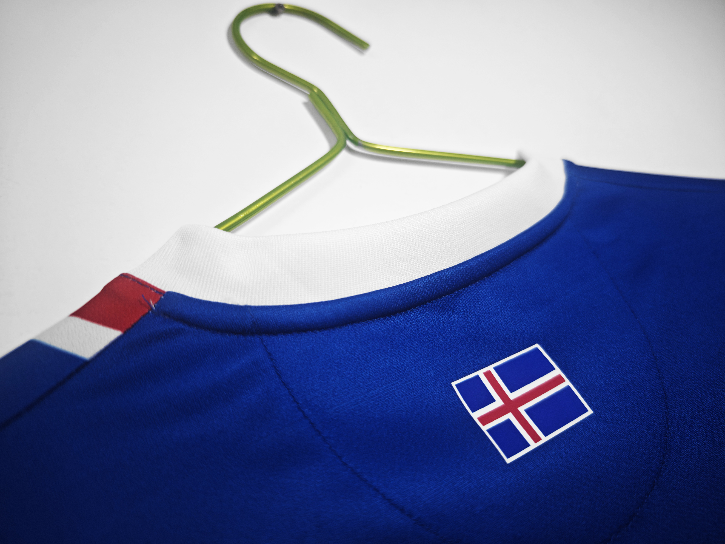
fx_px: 482
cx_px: 362
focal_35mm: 23
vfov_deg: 58.9
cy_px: 272
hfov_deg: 73.9
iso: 119
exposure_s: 1/100
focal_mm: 8.67
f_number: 1.75
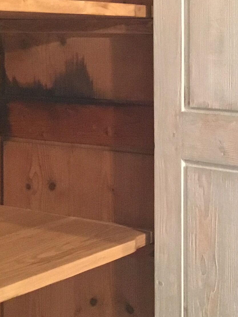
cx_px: 144
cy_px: 92
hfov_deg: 16.2
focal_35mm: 91
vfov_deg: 21.4
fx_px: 834
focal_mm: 3.3
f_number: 2.4
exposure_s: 1/25
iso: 200
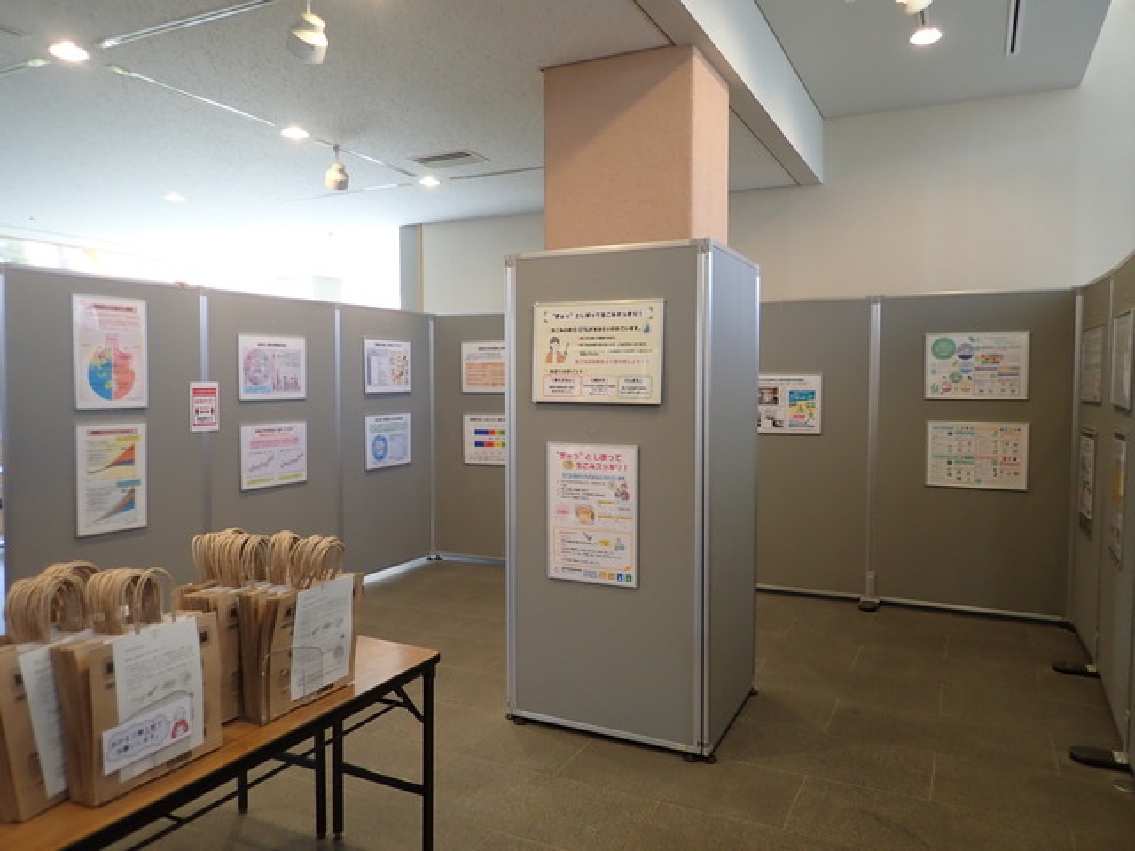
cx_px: 568
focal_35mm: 25
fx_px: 820
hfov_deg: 69.4
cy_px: 426
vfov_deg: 54.9
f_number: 2
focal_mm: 4.5
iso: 200
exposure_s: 1/60
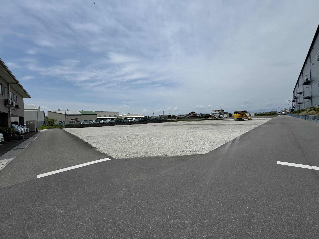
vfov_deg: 85.7
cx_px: 160
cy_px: 120
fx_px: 129
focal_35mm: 14
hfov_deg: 102.1
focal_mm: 2.22
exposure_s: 1/4926
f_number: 2.2
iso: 40
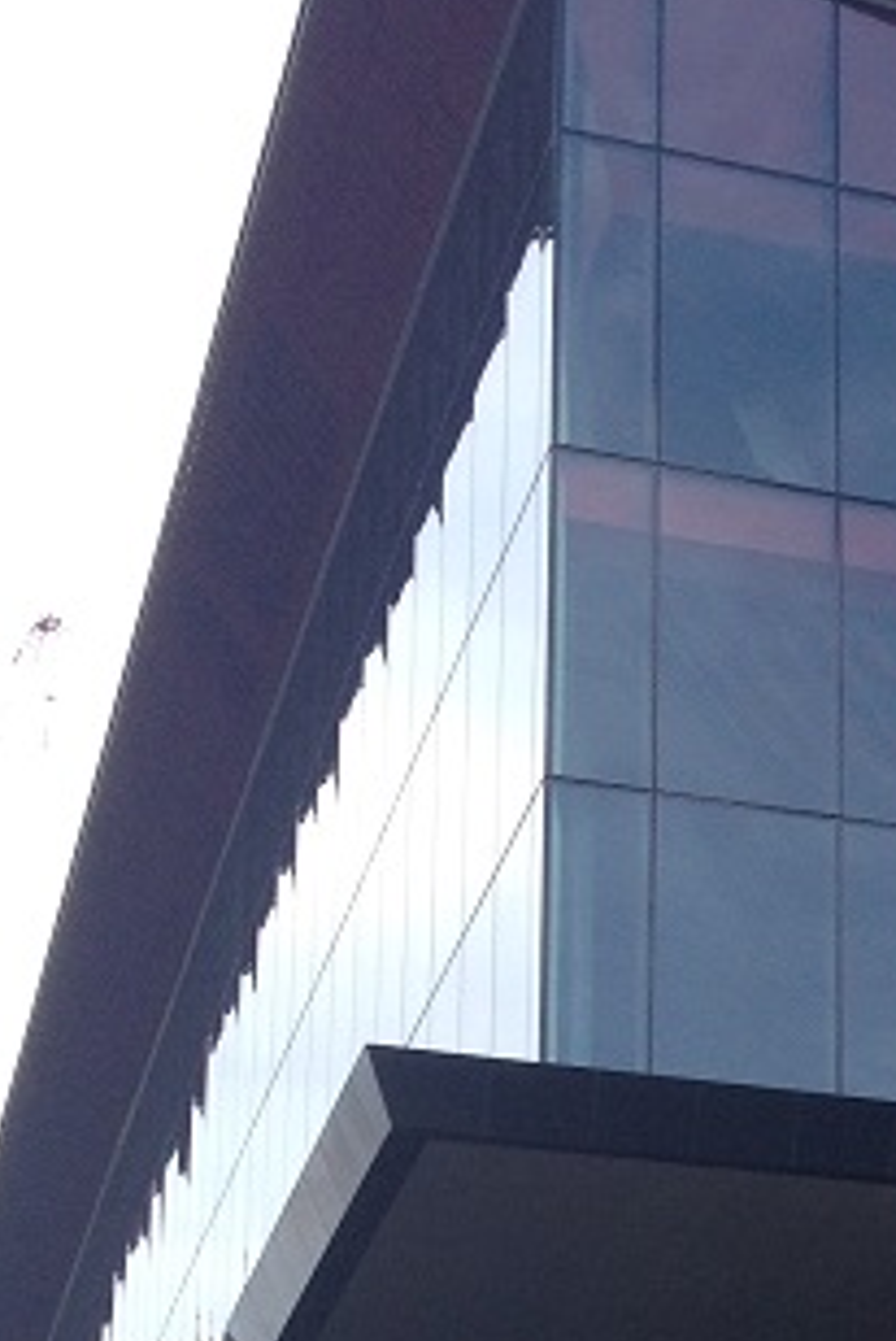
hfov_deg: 11.1
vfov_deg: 16.9
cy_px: 1380
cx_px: 1409
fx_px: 4395
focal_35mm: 118
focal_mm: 4.28
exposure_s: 1/824
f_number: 2.4
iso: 50
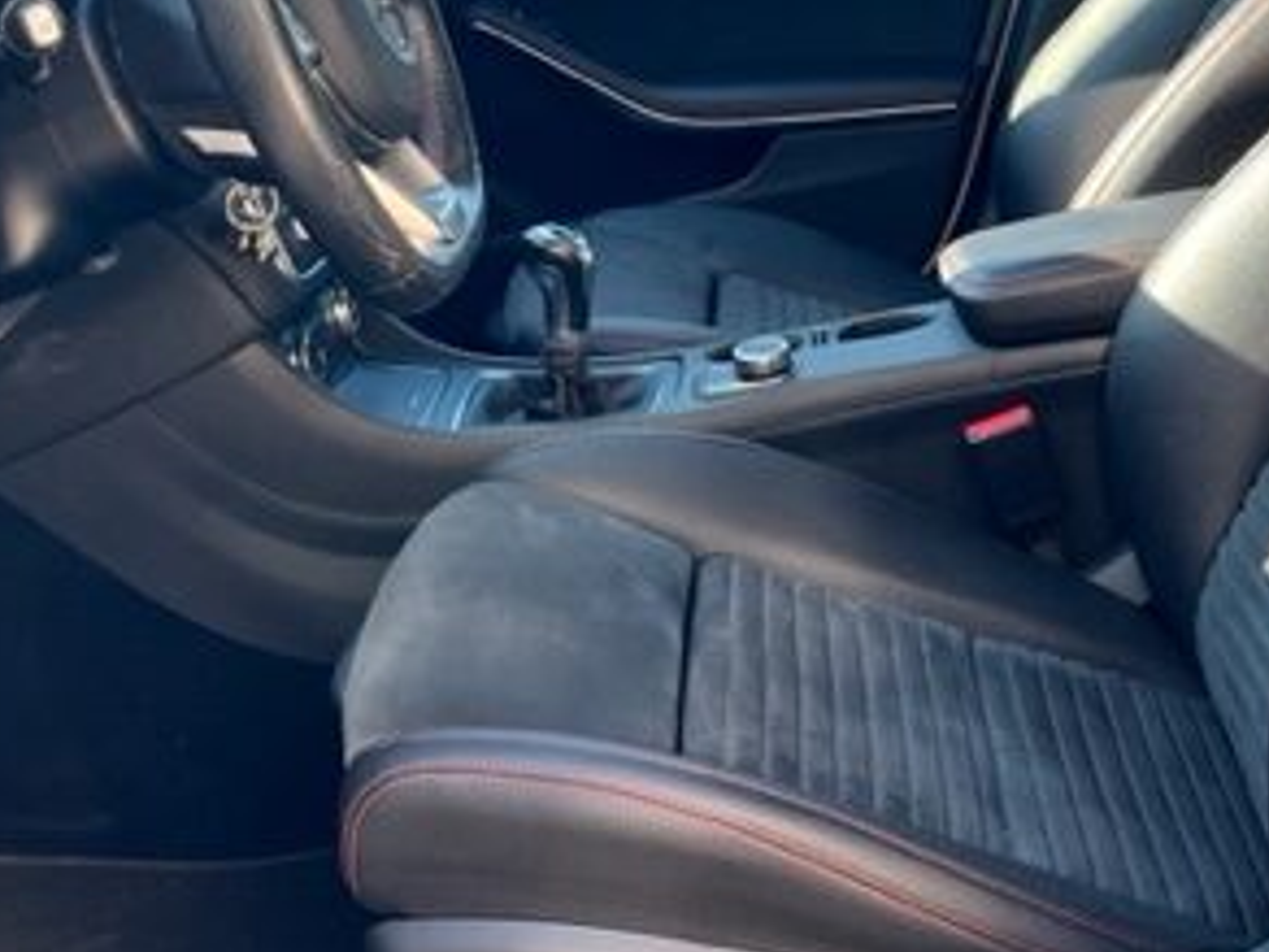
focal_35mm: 57
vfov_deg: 25.4
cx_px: 574
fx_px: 2090
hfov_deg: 33.8
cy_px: 274
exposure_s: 1/250
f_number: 1.5
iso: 50
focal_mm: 5.7
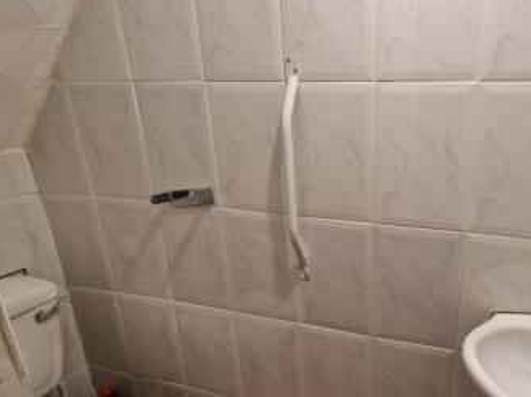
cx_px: 387
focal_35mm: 23
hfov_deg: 69.9
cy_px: 234
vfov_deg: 58.4
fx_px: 353
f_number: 2.2
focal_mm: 2.2
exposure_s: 1/50
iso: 125
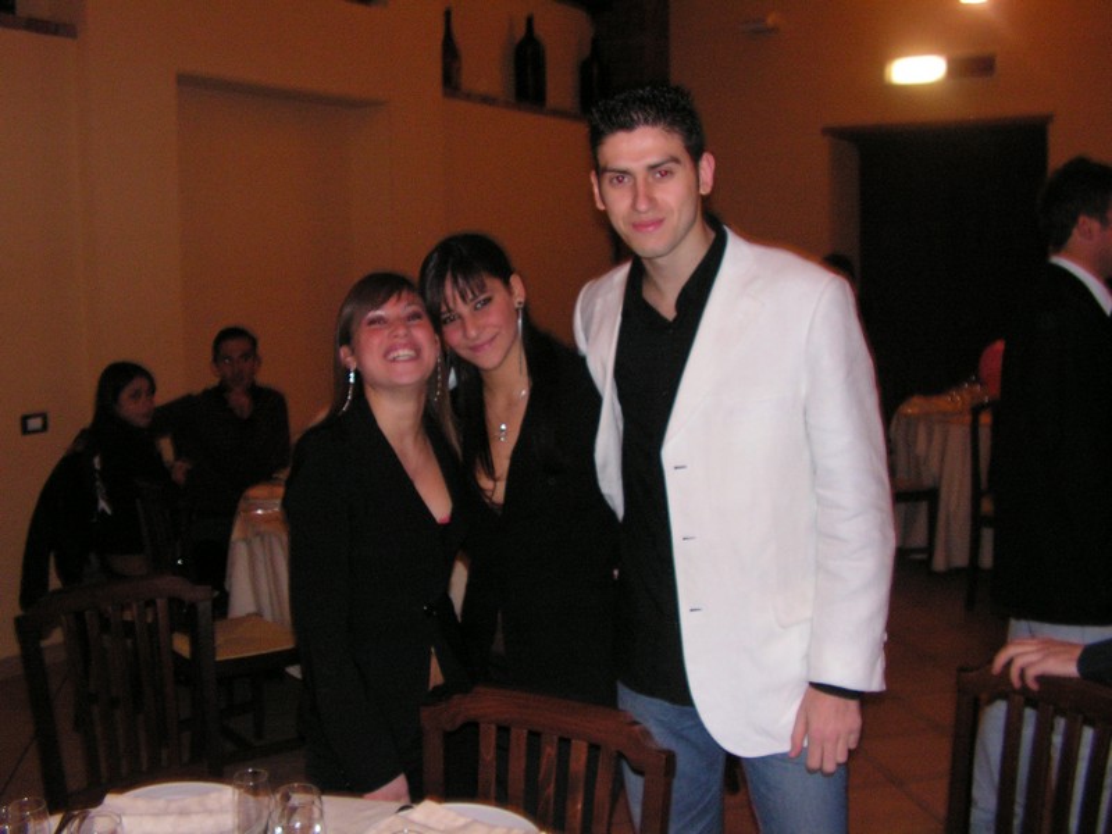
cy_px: 417
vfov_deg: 39.7
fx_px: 1156
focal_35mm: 36
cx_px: 556
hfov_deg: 51.4
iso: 200
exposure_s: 1/40
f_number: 3.2
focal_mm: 6
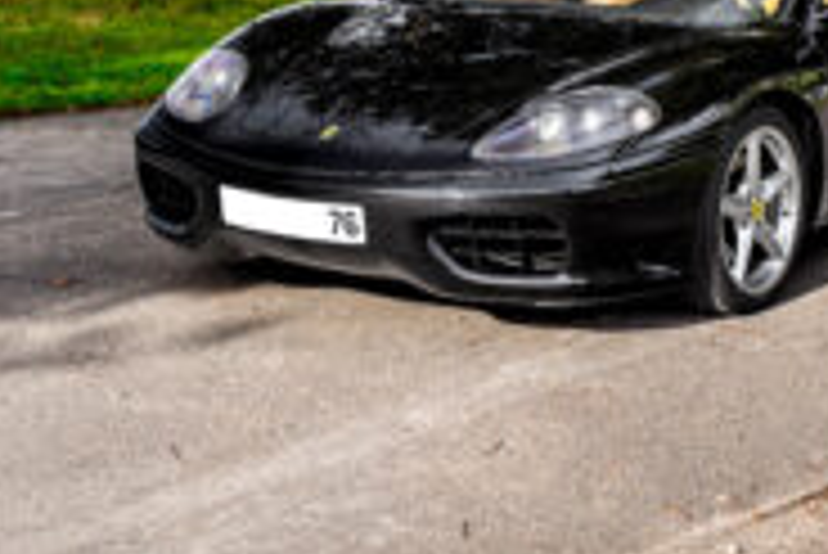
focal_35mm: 108
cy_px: 11
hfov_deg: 18.8
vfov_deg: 12.6
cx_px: 567
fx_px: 2486
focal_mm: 50
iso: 100
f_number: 4
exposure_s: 1/320
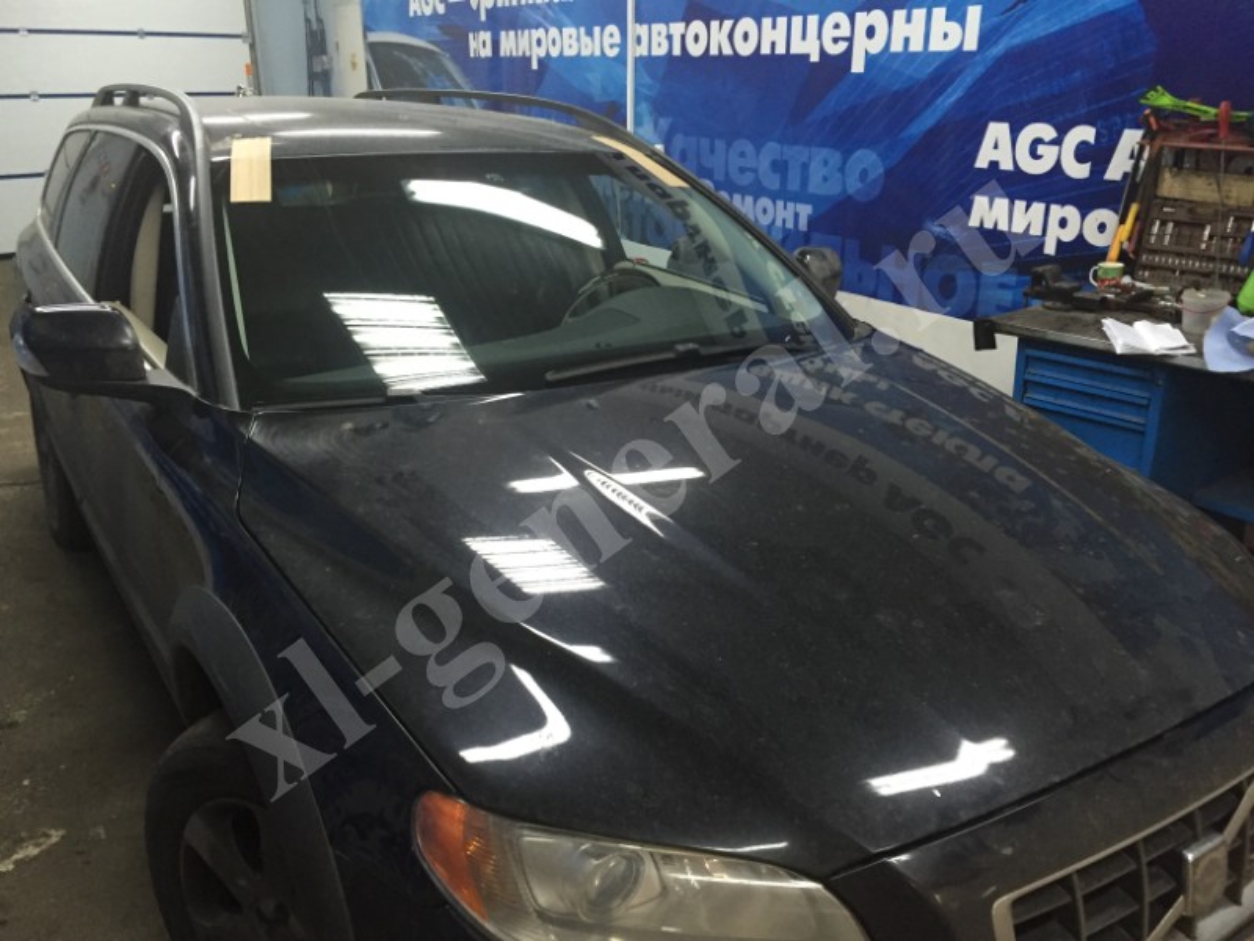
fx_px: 1051
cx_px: 627
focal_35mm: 29
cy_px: 470
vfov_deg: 48.2
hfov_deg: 61.7
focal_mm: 4.15
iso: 200
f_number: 2.2
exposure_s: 1/33
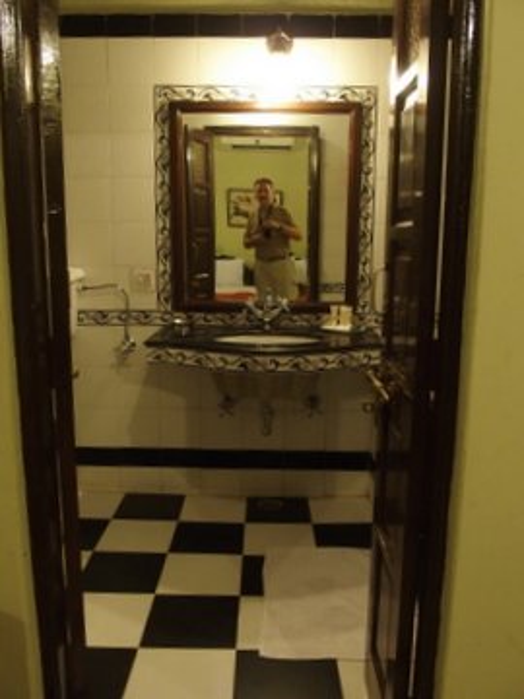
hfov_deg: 49.7
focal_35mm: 28
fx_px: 565
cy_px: 350
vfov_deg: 63.4
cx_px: 262
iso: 800
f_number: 2.8
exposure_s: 1/20
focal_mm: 6
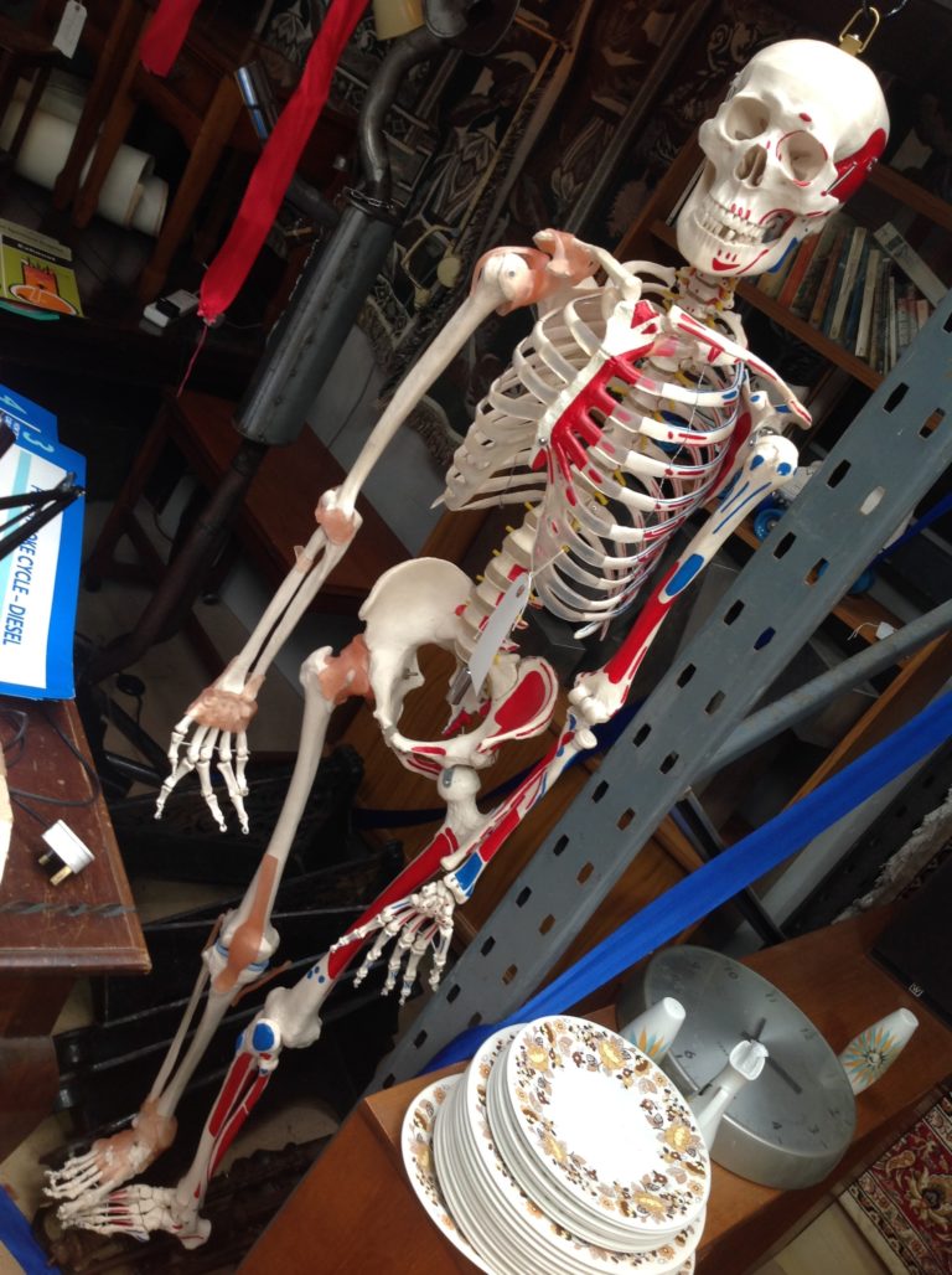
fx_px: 1287
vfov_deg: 52.7
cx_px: 476
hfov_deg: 40.6
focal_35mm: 35
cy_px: 638
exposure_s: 1/20
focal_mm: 4.28
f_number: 2.4
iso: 50
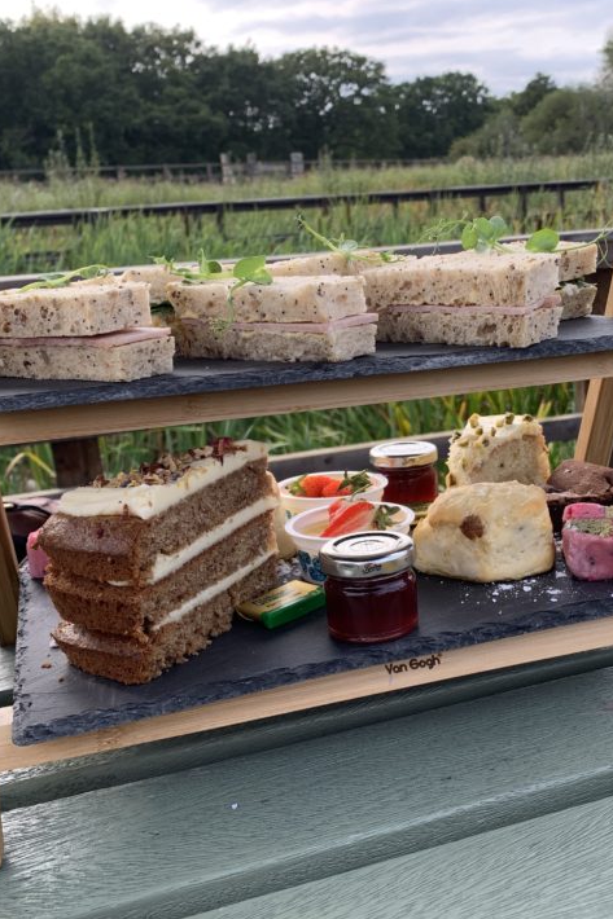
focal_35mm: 39
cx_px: 472
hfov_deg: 33.4
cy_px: 488
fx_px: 997
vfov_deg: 49.5
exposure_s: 1/375
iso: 25
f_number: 1.8
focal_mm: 4.25
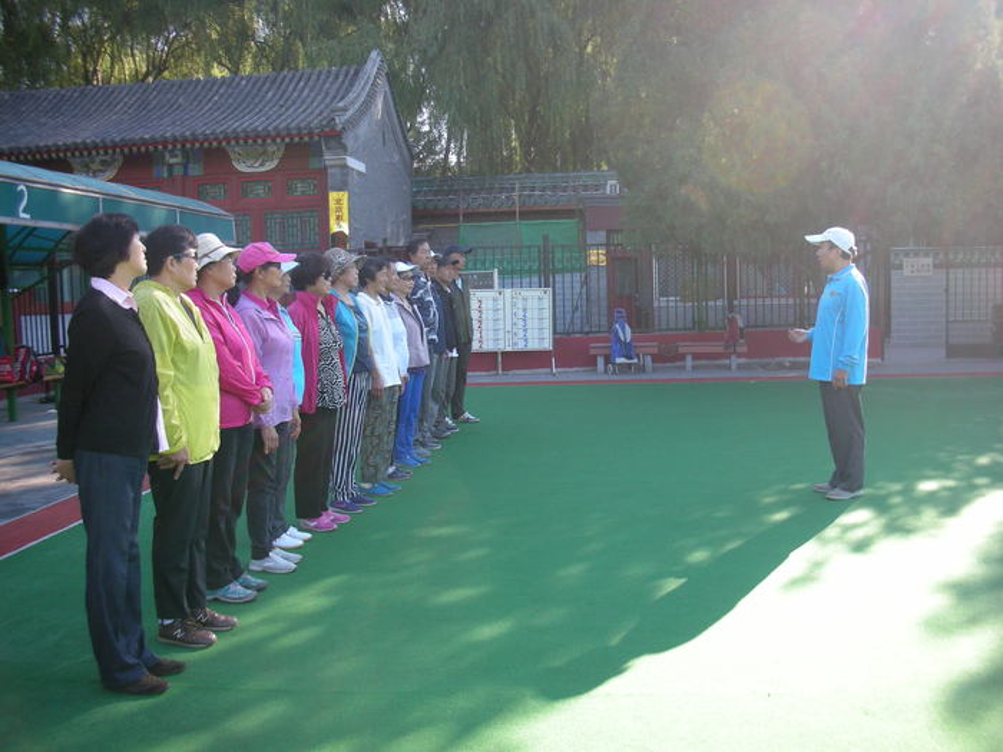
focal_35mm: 35
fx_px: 1014
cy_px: 376
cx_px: 502
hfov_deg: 52.6
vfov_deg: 40.7
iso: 50
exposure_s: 1/159
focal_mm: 5.8
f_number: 2.8
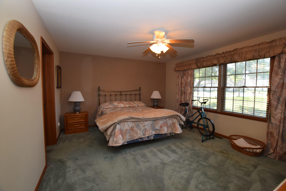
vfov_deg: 77.4
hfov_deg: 100.3
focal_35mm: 15
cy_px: 96
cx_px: 143
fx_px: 119
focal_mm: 10
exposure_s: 1/100
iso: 800
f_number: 5
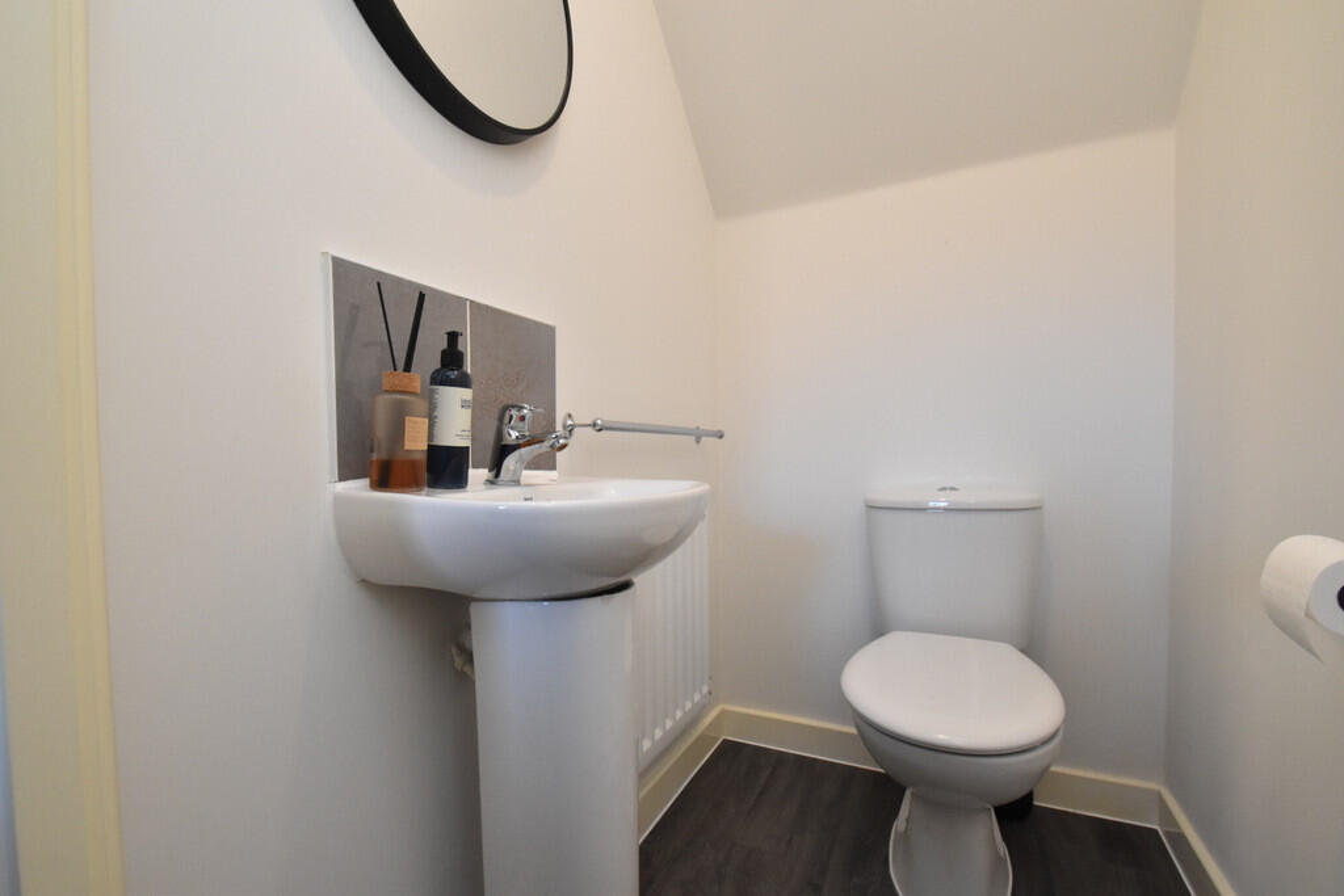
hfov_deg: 100.4
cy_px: 448
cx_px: 672
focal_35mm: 15
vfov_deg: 77.3
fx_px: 560
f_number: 8
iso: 1600
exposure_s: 1/60
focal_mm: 10
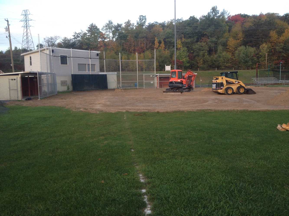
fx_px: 292
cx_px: 144
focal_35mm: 35
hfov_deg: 52.6
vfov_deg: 40.7
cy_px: 108
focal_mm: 4.28
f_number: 2.4
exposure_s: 1/60
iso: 64
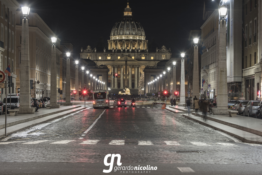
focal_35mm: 86
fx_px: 626
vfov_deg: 15.9
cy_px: 88
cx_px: 131
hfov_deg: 23.6
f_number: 10
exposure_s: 2.5
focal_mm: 86
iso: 125
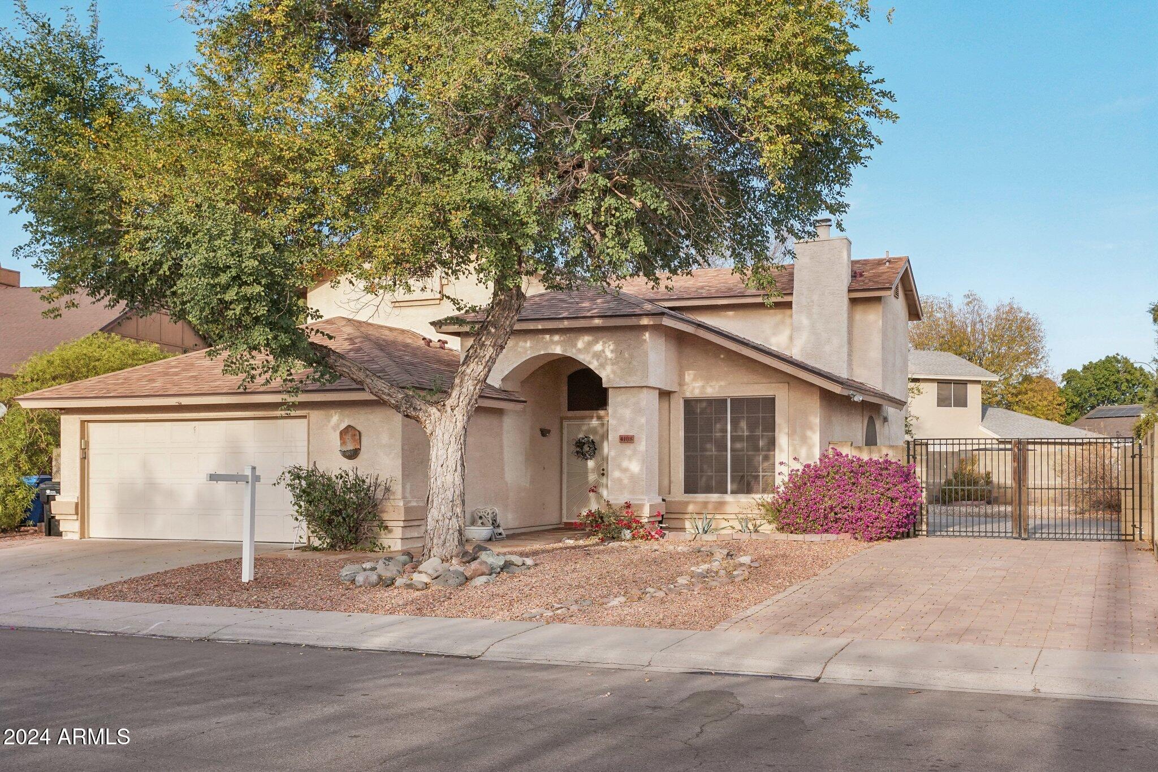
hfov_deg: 53.1
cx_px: 579
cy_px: 386
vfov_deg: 36.9
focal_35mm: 36
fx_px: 1158
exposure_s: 1/500
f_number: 8
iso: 400
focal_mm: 24
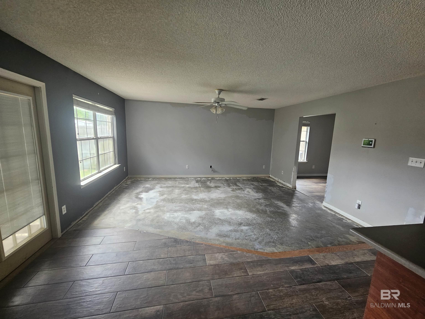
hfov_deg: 106.2
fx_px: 160
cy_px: 160
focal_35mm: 13
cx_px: 212
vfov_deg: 89.9
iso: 160
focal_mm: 2.2
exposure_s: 1/60
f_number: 2.2
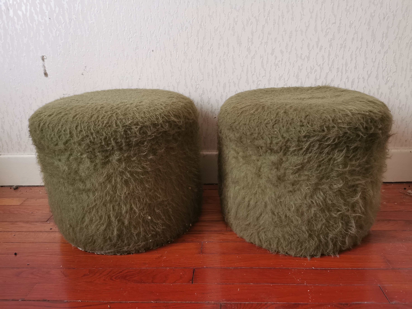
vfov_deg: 51.4
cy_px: 154
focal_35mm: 27
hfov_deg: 65.3
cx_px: 206
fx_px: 321
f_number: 1.6
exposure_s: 1/33.3
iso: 400
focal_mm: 5.56
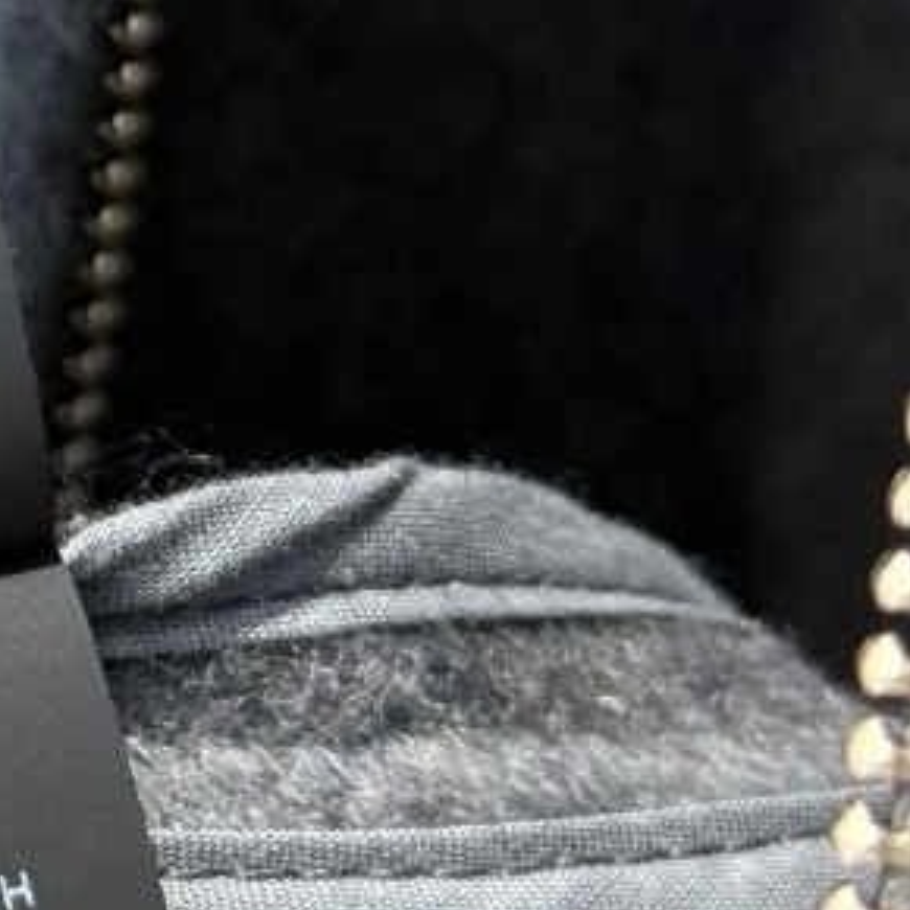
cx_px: -778
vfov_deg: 8.2
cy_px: -104
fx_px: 6276
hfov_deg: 8.0
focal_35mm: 211
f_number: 1.78
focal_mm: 6.76
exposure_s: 1/50
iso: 80
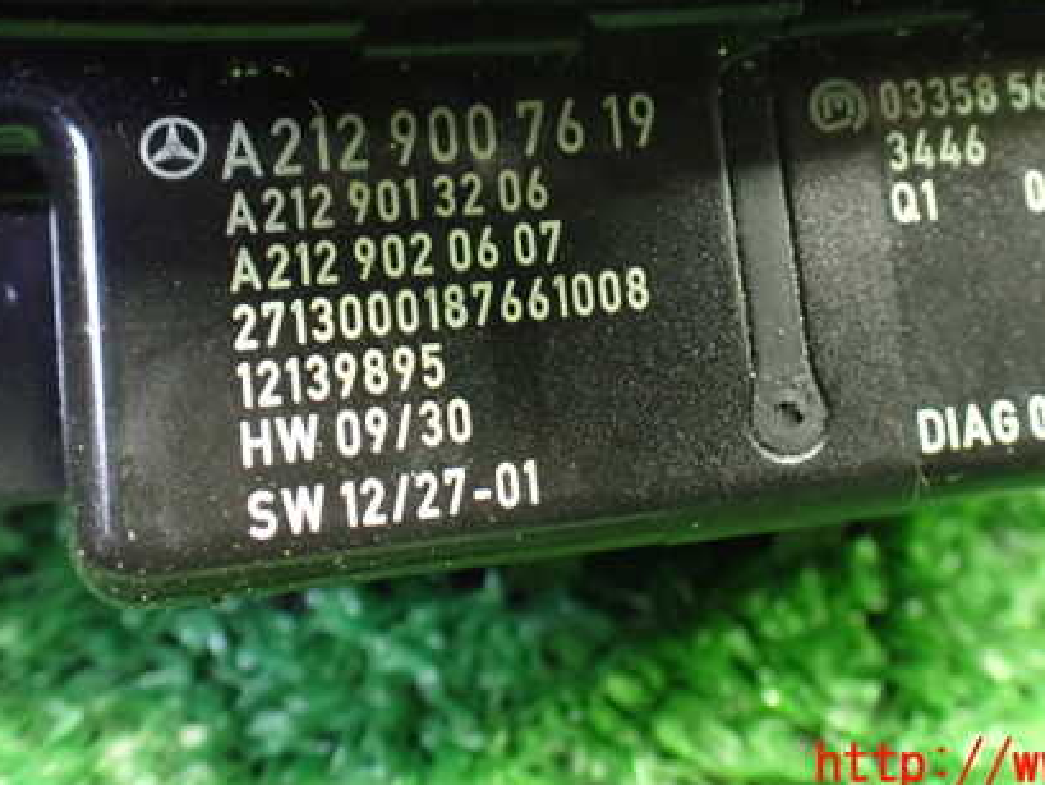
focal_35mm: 44
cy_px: 222
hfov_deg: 42.7
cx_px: 626
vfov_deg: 32.4
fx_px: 1329
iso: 1250
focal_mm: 5.4
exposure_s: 1/30
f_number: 2.3
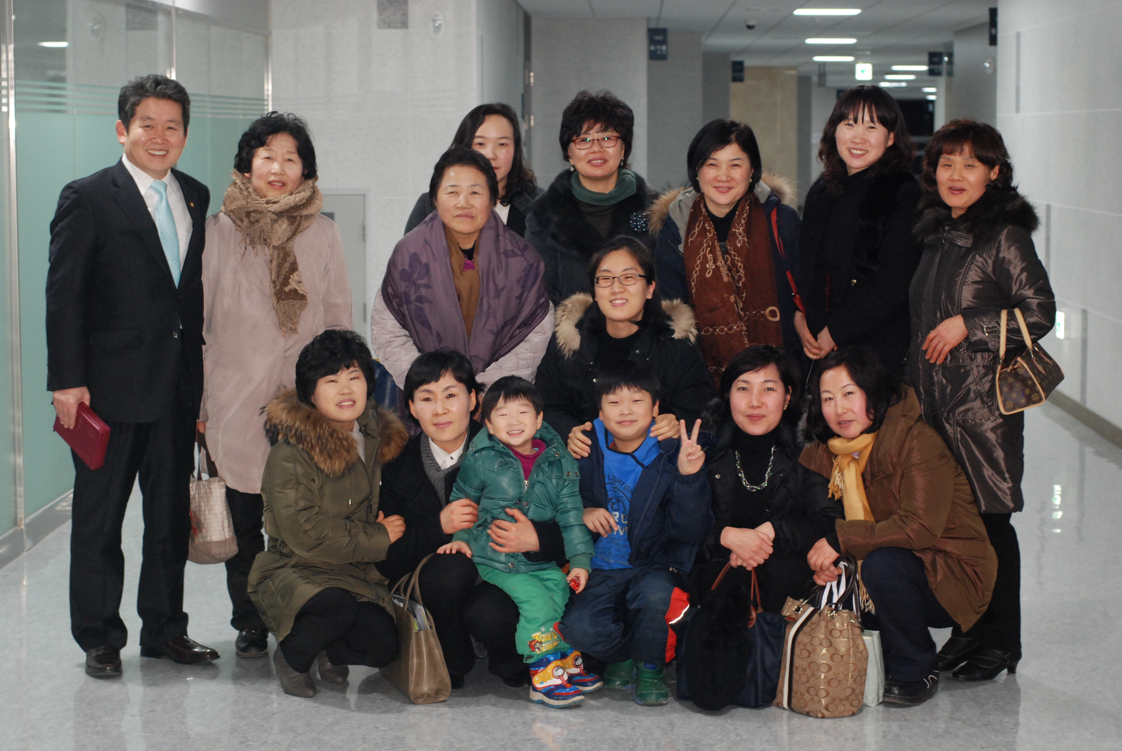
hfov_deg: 27.0
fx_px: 2340
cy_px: 376
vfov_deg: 18.2
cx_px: 561
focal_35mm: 75
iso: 800
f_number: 5
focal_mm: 50
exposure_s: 1/60
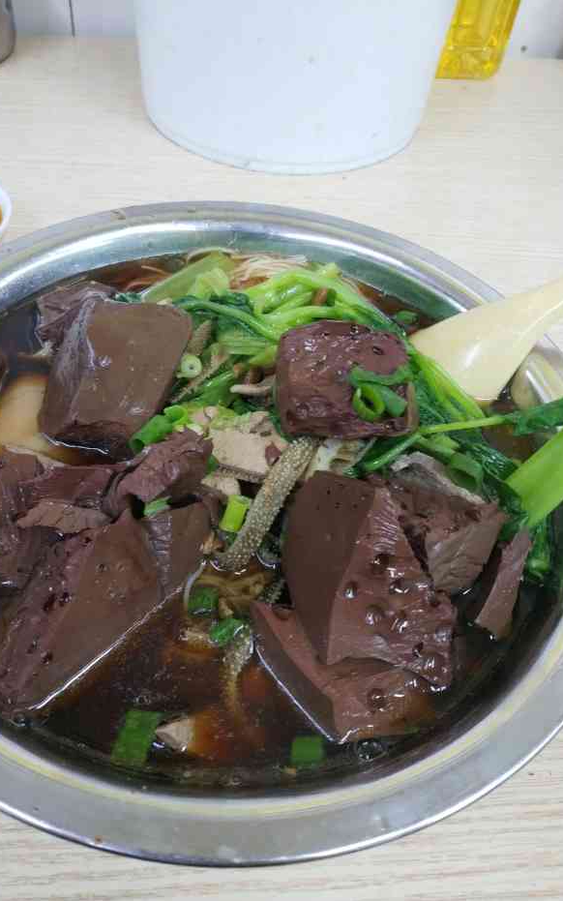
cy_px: 450
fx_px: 835
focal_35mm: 34
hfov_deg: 37.2
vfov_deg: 56.7
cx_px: 232
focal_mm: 4.5
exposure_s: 1/20
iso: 376
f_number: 2
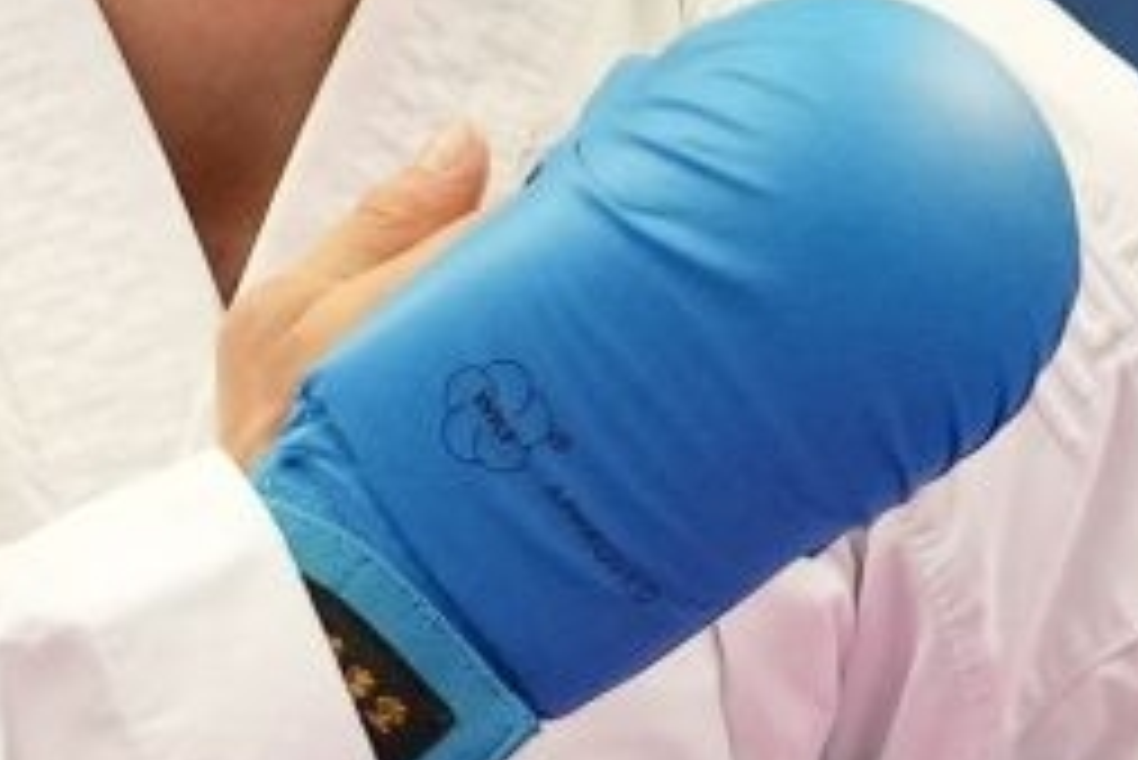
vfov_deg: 0.6
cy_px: -229
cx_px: 432
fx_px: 67399
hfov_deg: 1.0
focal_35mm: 2131
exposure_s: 1/1000
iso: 2500
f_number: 2.8
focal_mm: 200
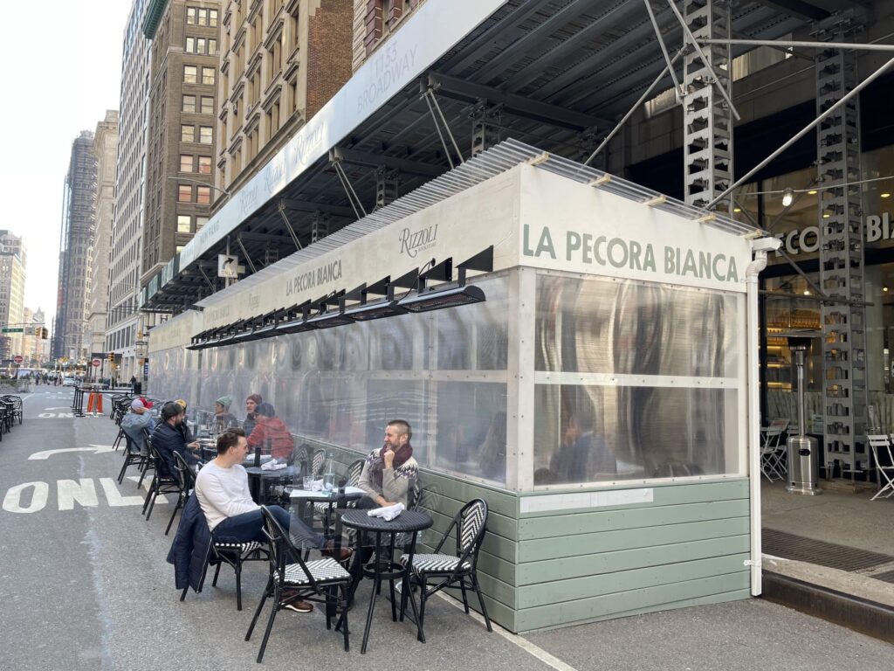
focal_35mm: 26
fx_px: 671
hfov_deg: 67.3
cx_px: 447
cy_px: 336
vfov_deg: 53.1
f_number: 1.6
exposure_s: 1/195
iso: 32
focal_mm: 4.2
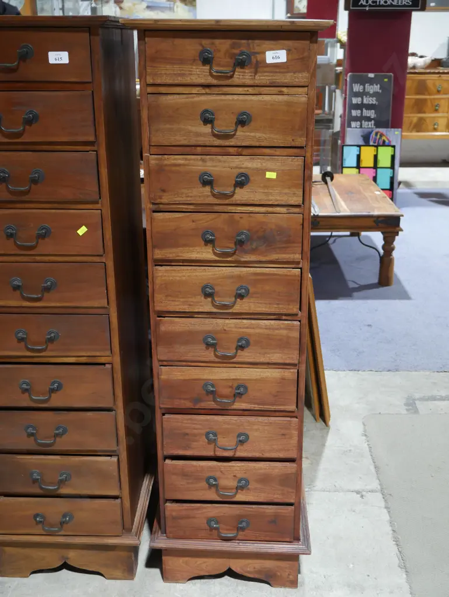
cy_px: 298
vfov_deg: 46.8
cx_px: 224
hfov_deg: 36.0
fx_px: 691
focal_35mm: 40
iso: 1250
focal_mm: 20
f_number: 4.5
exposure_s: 1/60
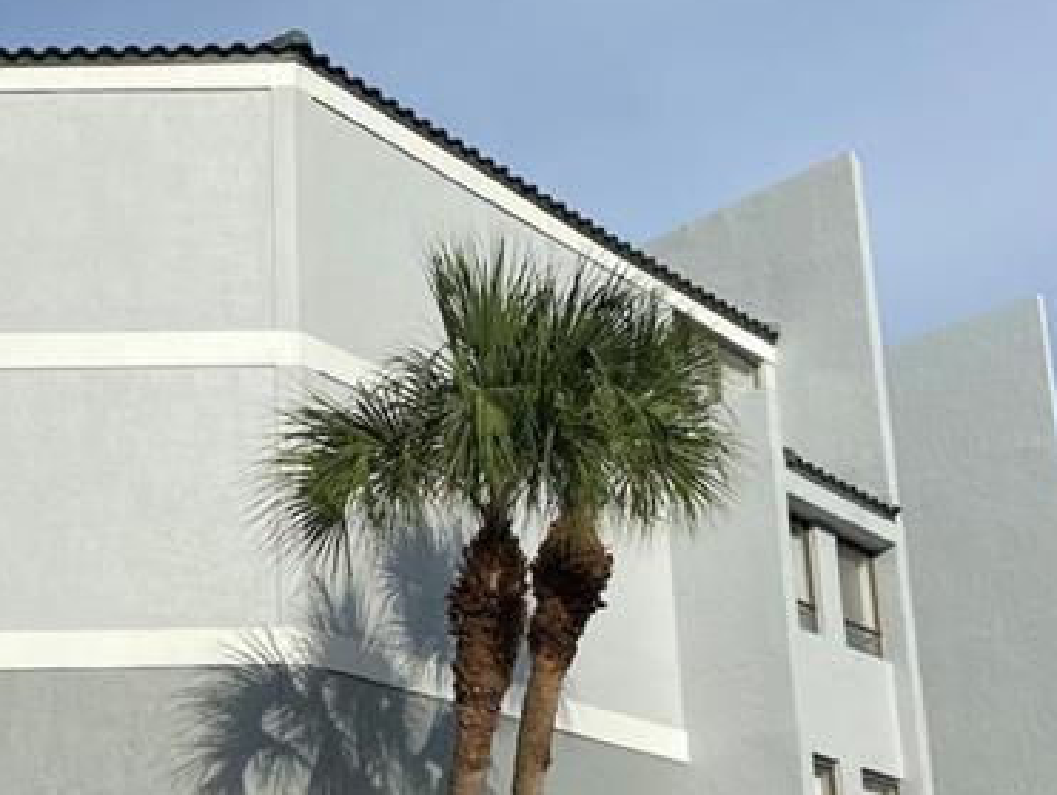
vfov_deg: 25.4
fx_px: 1712
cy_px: 698
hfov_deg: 34.0
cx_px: 353
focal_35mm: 56
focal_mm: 4.25
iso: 32
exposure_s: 1/4444
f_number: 1.8
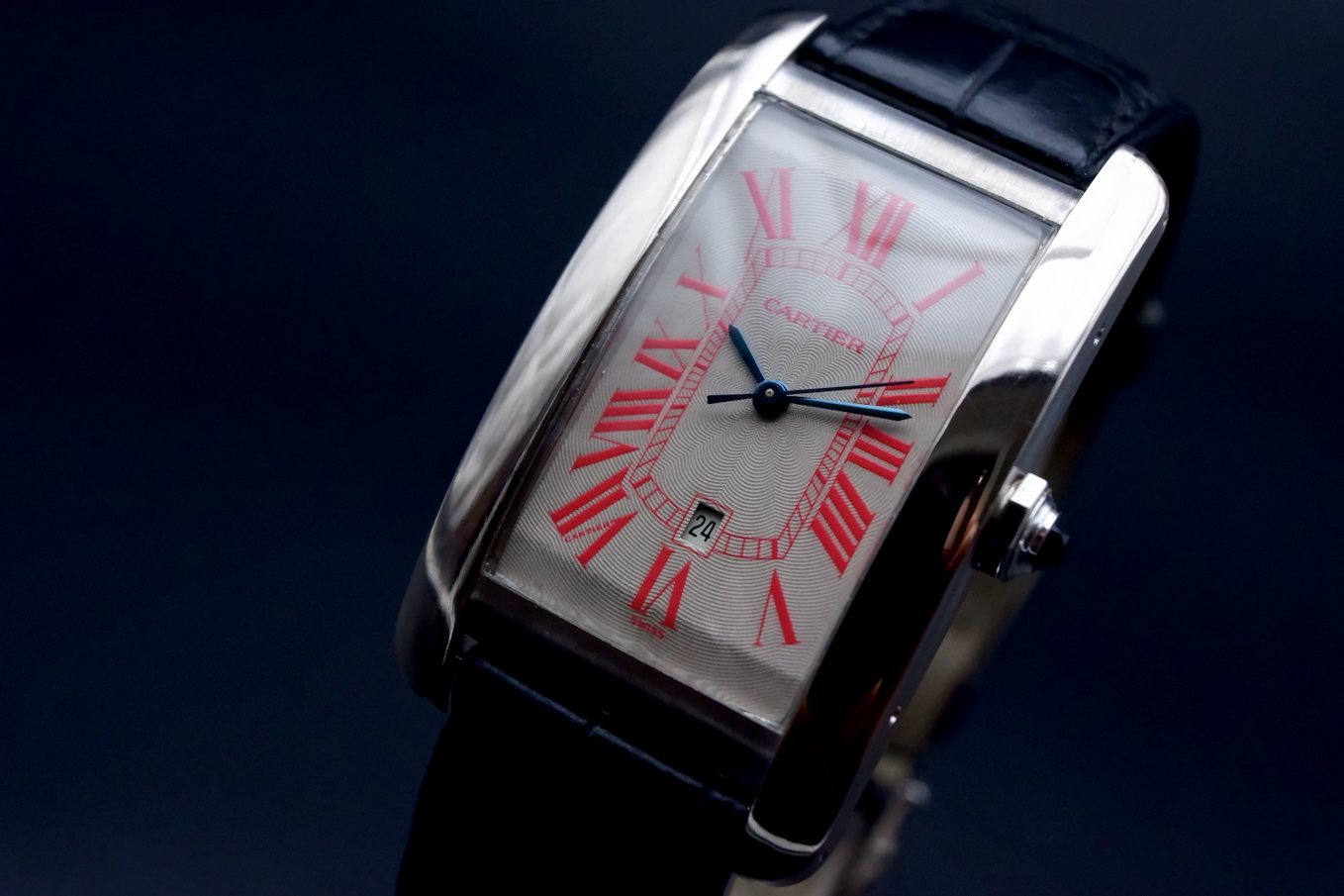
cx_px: 672
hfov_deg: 37.5
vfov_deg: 25.5
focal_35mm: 53
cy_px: 448
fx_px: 1978
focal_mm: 35.8
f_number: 7.1
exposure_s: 1/4000
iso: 6400
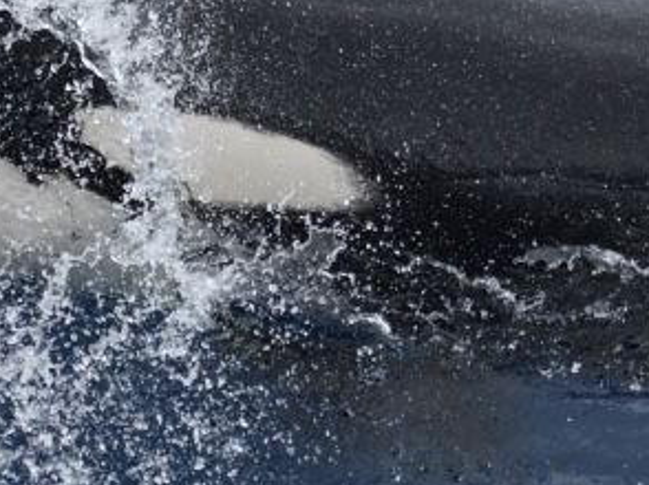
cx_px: 444
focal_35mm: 458
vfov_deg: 3.2
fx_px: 8580
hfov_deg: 4.3
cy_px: 85
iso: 1800
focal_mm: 175
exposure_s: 1/8000
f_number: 5.3
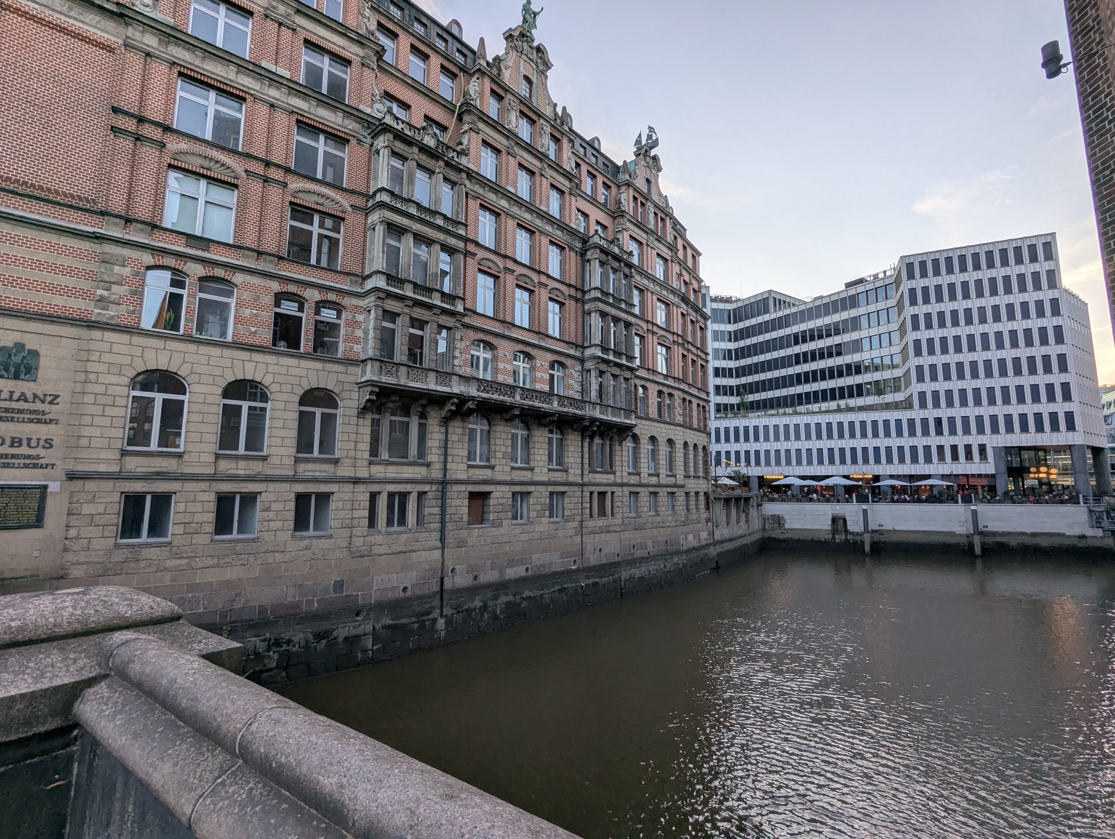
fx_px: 516
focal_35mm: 16
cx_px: 558
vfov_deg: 78.2
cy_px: 420
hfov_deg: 94.4
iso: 35
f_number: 2.2
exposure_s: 1/84.7
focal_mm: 2.35
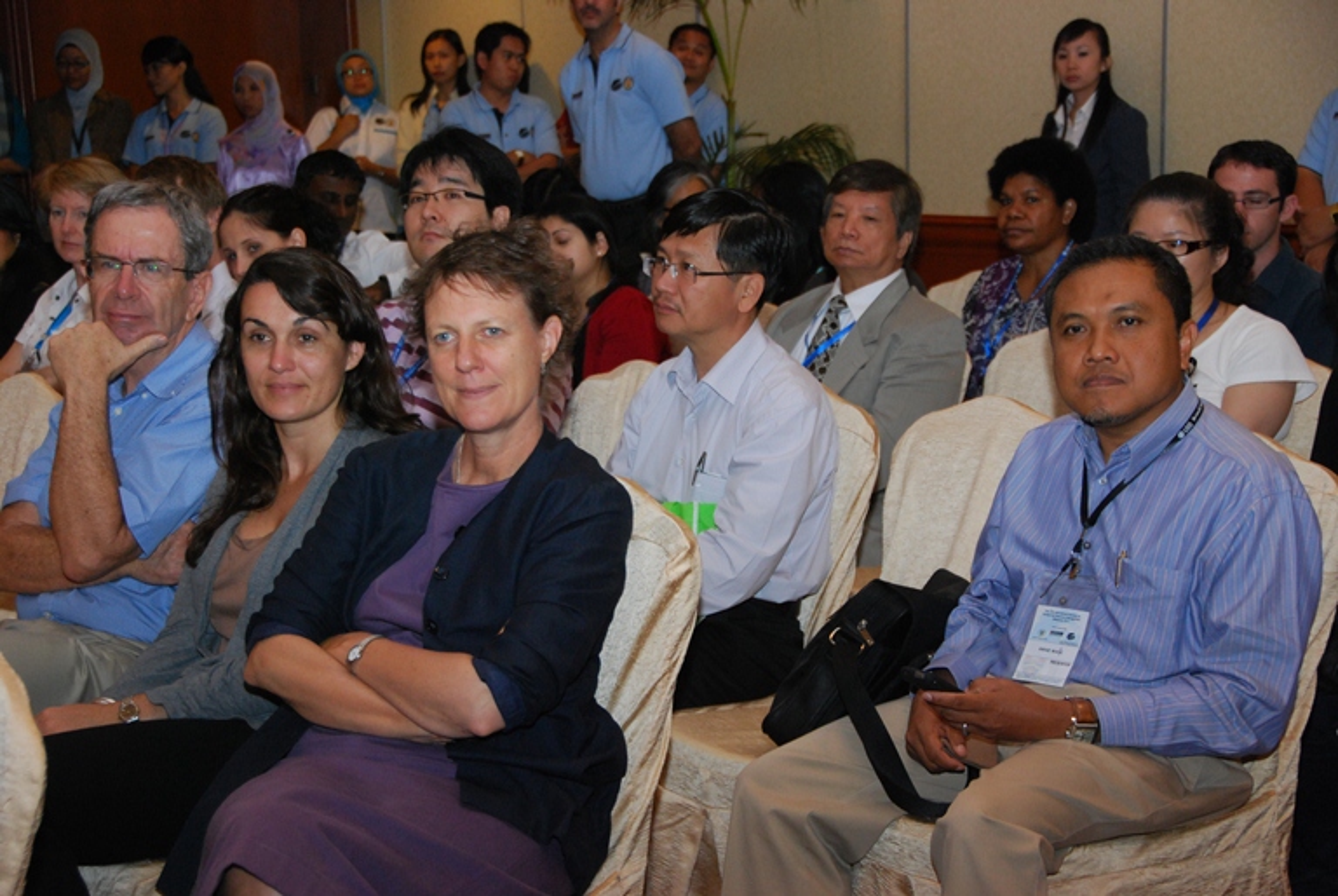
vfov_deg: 18.2
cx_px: 669
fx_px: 2791
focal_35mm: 75
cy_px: 448
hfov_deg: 27.0
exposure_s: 1/80
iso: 800
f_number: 4.8
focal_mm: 50
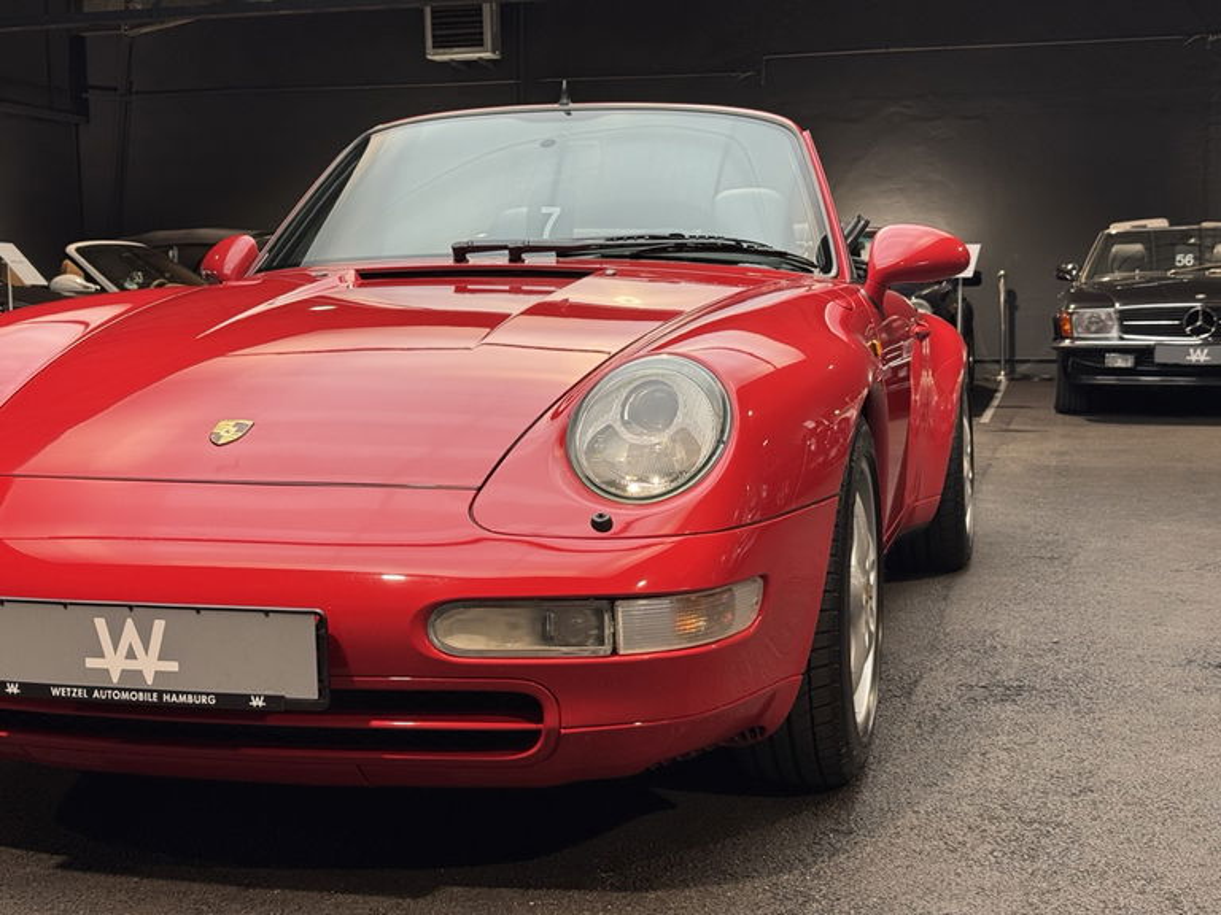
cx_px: 610
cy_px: 458
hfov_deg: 39.7
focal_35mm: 48
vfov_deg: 30.3
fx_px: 1693
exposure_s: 1/50
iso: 50
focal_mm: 6.76
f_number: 1.78
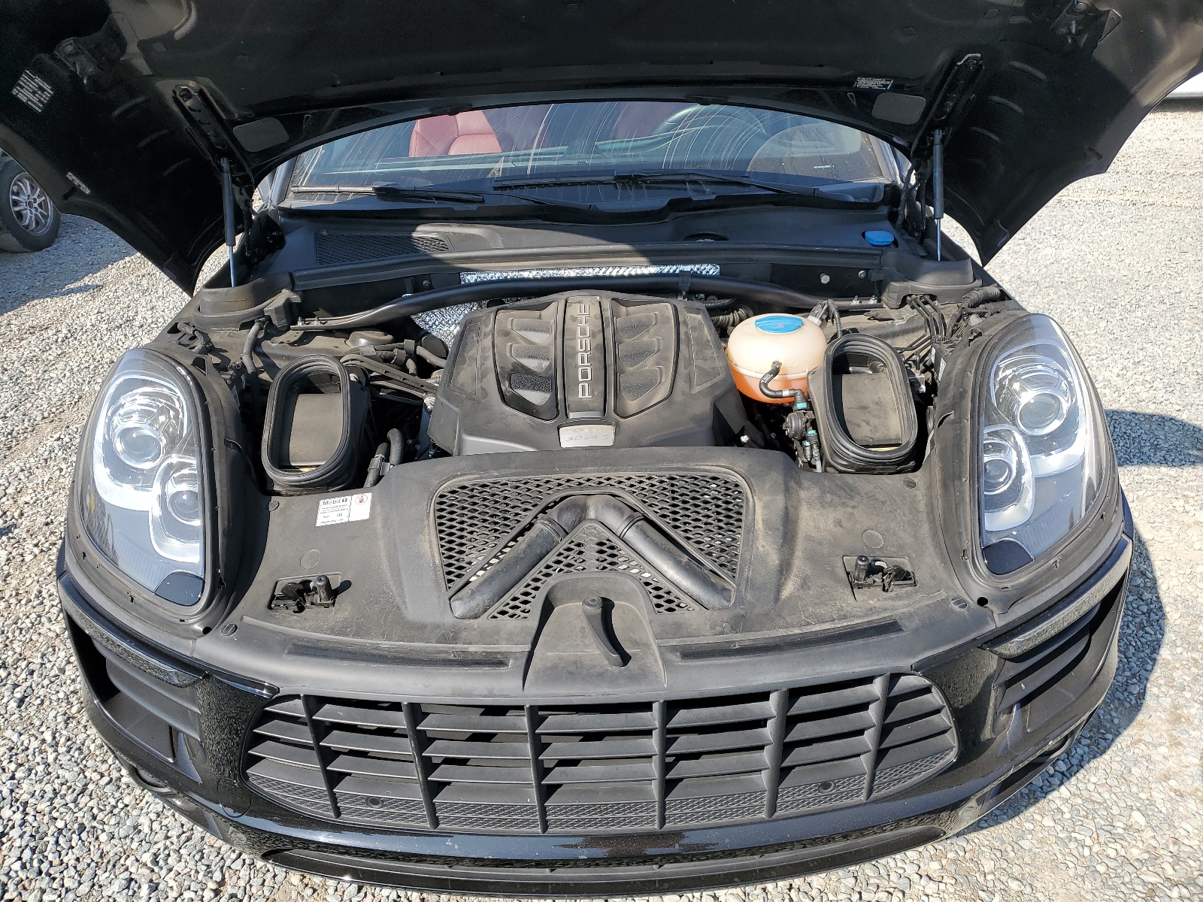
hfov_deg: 67.3
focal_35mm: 26
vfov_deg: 53.1
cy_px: 451
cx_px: 602
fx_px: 904
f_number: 1.5
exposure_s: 1/1667
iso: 50
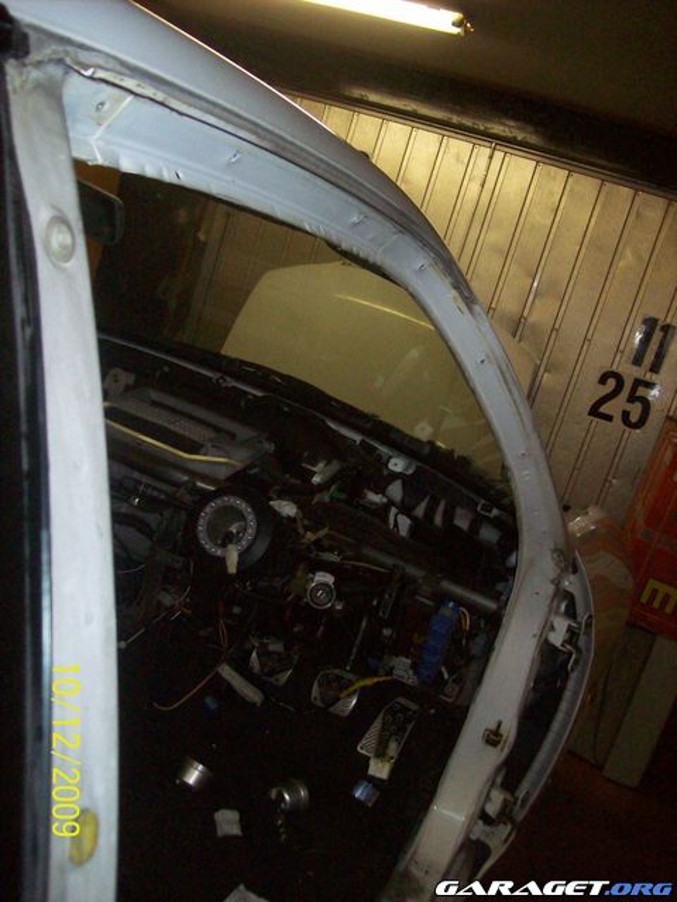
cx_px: 338
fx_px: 939
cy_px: 451
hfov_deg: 39.7
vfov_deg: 51.4
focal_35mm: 36
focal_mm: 6
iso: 400
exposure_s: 1/128
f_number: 2.7
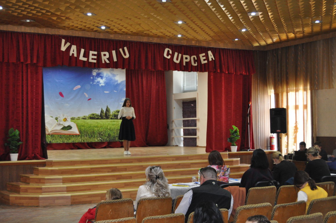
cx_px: 168
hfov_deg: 37.9
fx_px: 489
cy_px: 112
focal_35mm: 52
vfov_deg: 25.7
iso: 1600
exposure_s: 1/60
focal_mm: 35
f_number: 4.8
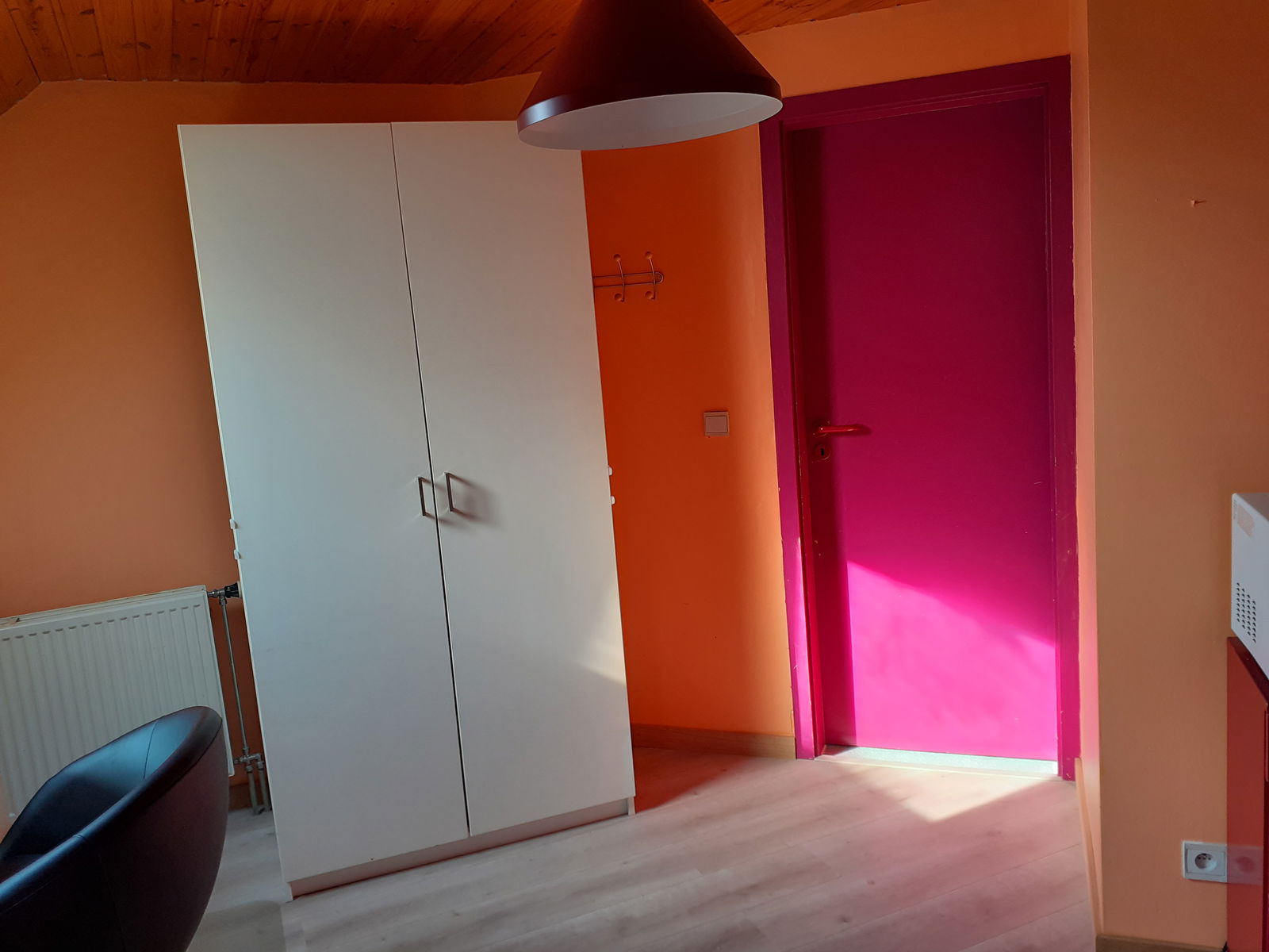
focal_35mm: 27
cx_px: 634
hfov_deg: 65.3
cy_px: 476
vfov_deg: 51.4
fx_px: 990
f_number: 1.9
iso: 40
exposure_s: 1/100
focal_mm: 3.6
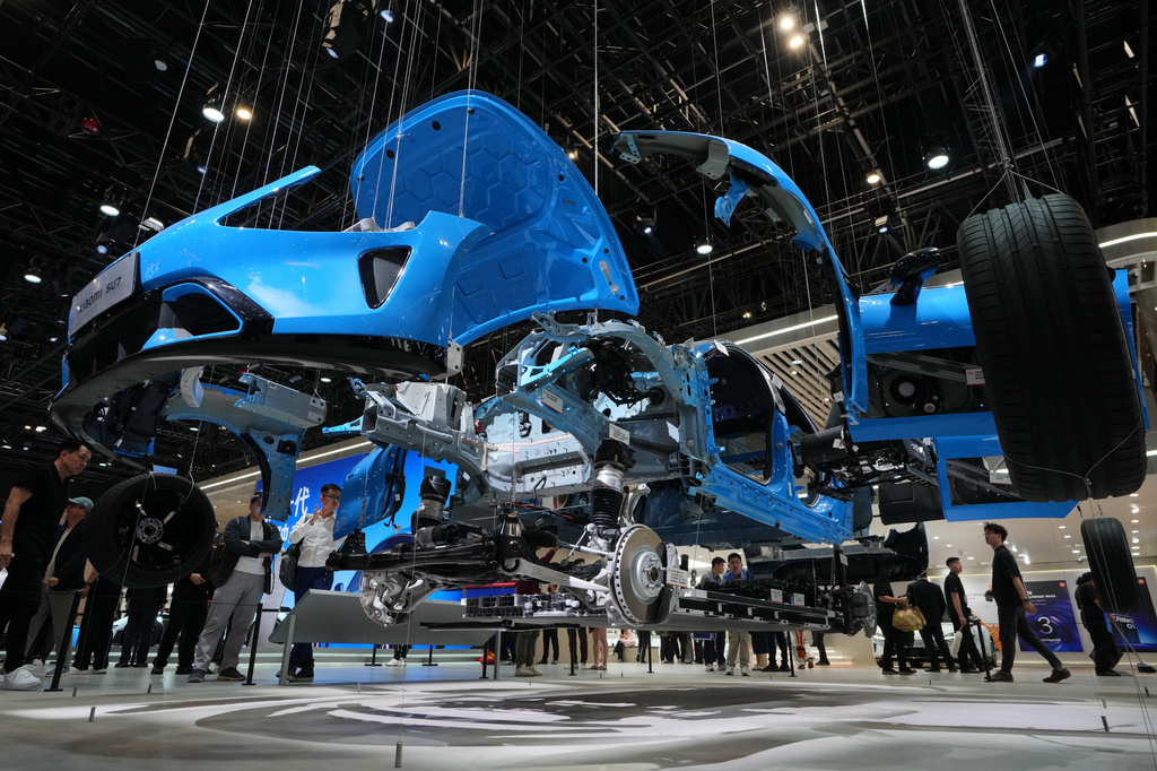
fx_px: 643
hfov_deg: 84.0
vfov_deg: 61.9
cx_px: 578
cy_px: 386
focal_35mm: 20
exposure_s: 1/320
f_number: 6.3
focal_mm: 20
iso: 1600
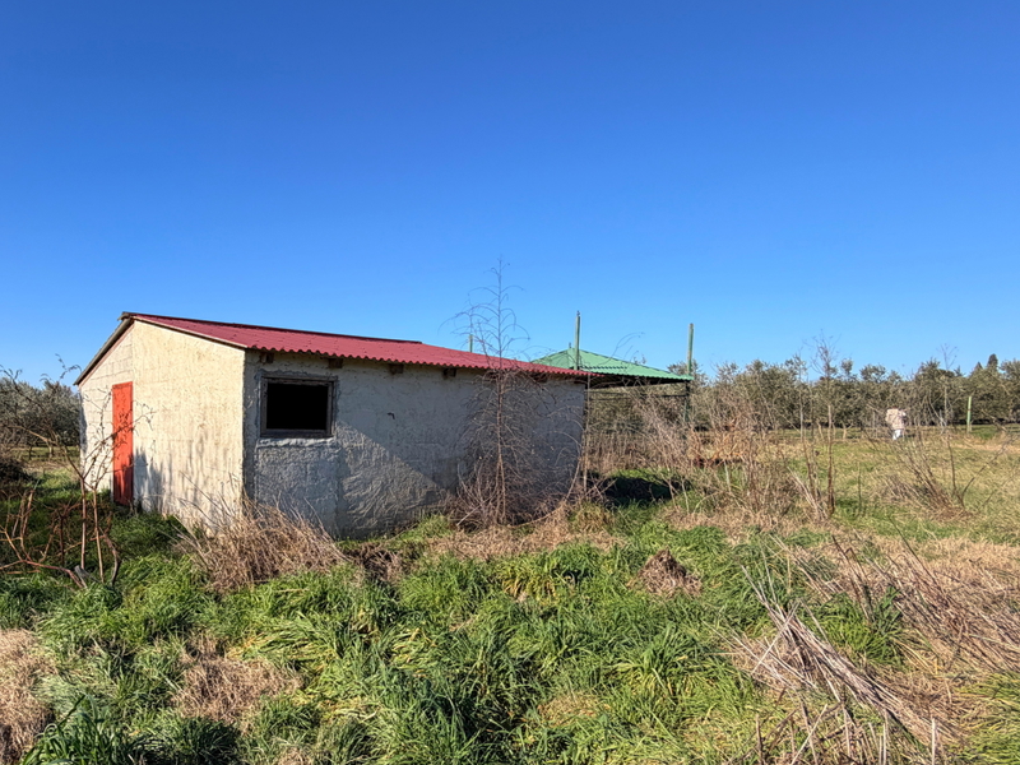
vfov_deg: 62.7
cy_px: 468
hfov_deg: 74.2
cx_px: 273
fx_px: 619
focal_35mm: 21
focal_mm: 2.22
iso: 25
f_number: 2.2
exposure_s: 1/770
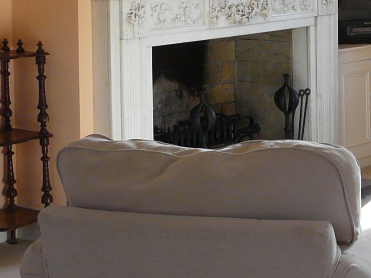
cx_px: 356
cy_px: -29
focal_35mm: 109
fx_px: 1169
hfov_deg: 17.7
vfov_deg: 13.3
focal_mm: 4.6
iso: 100
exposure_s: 1/50
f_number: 2.8
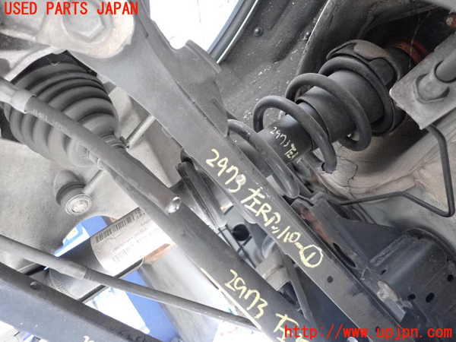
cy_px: 171
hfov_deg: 69.4
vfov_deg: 54.9
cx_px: 228
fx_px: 329
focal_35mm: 25
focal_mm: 4.5
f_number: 2
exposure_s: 1/125
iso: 1600
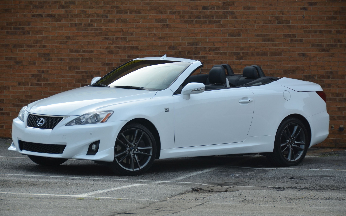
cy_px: 108
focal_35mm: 161
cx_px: 173
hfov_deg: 13.0
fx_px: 1514
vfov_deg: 8.2
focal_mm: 105
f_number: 5.3
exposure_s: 1/1250
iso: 400
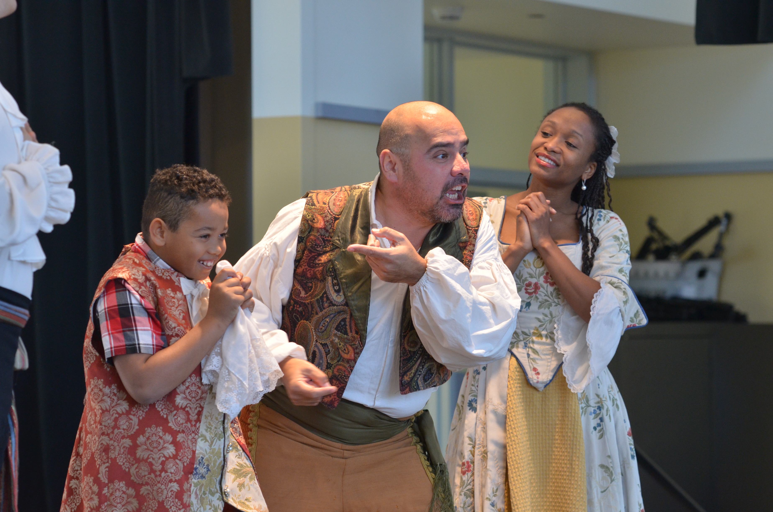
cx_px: 386
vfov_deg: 7.6
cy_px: 256
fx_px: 3857
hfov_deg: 11.4
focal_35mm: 180
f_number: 4
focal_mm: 120
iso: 1000
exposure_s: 1/250
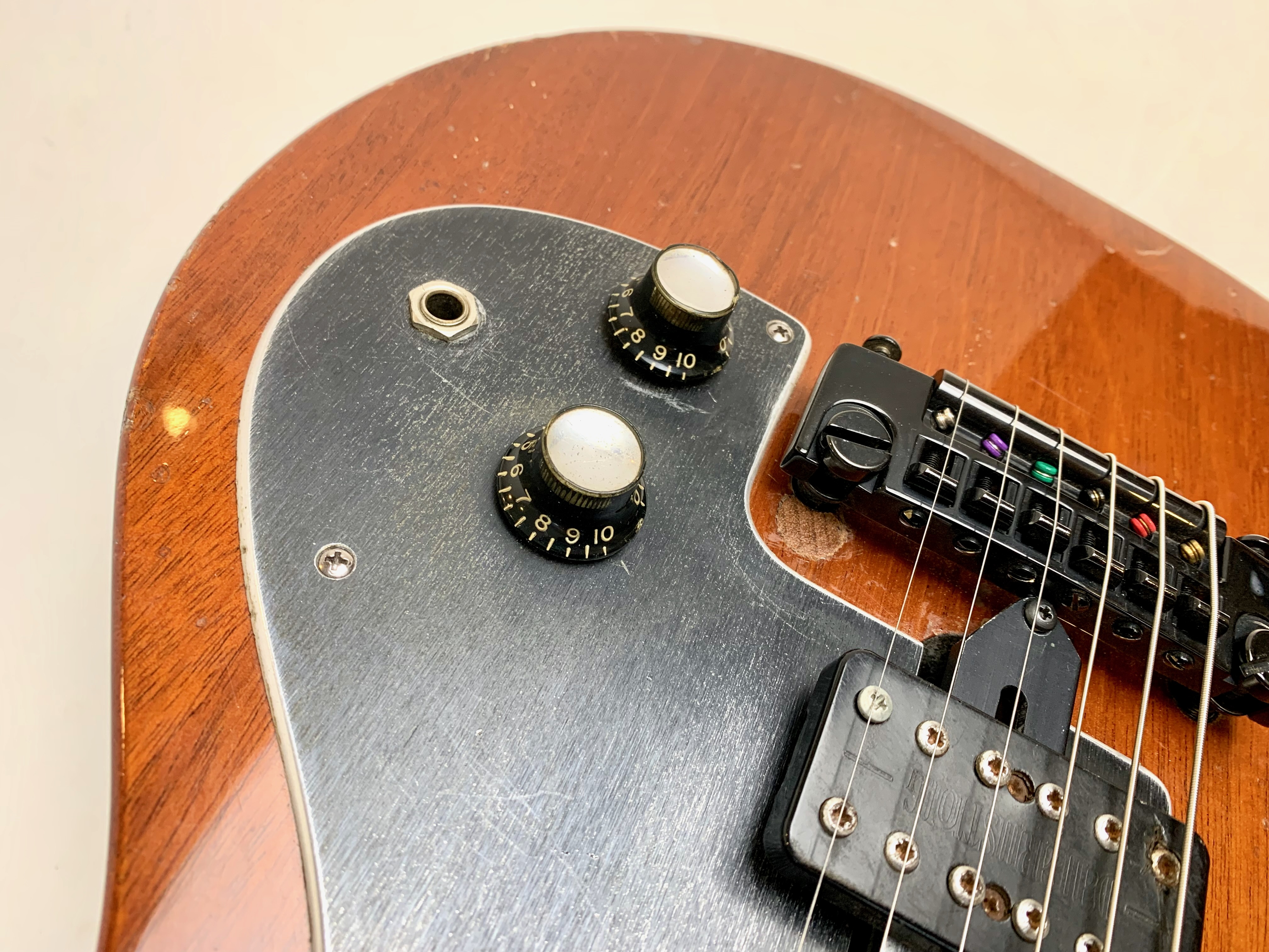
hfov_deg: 67.3
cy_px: 476
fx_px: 953
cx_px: 634
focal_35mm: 26
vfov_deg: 53.1
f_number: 1.8
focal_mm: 4.25
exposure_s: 1/50
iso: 80
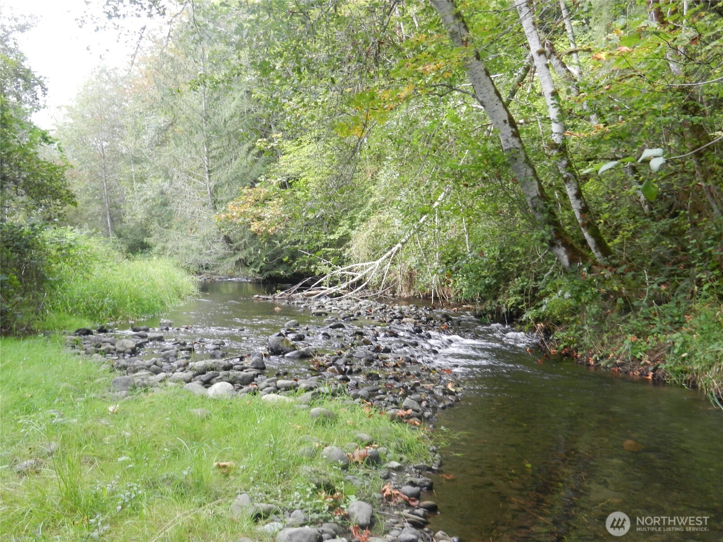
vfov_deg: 42.9
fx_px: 689
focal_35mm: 33
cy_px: 271
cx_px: 362
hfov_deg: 55.4
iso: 160
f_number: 3.8
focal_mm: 5.9
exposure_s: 1/60
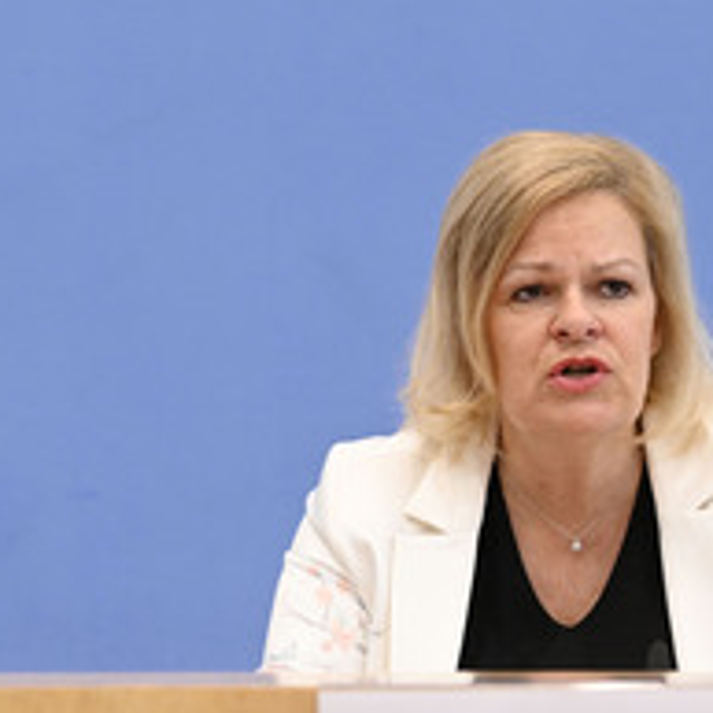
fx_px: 3239
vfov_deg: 12.6
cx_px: 72
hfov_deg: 12.5
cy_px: 425
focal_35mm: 139
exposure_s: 1/800
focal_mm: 70
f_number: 5
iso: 4000
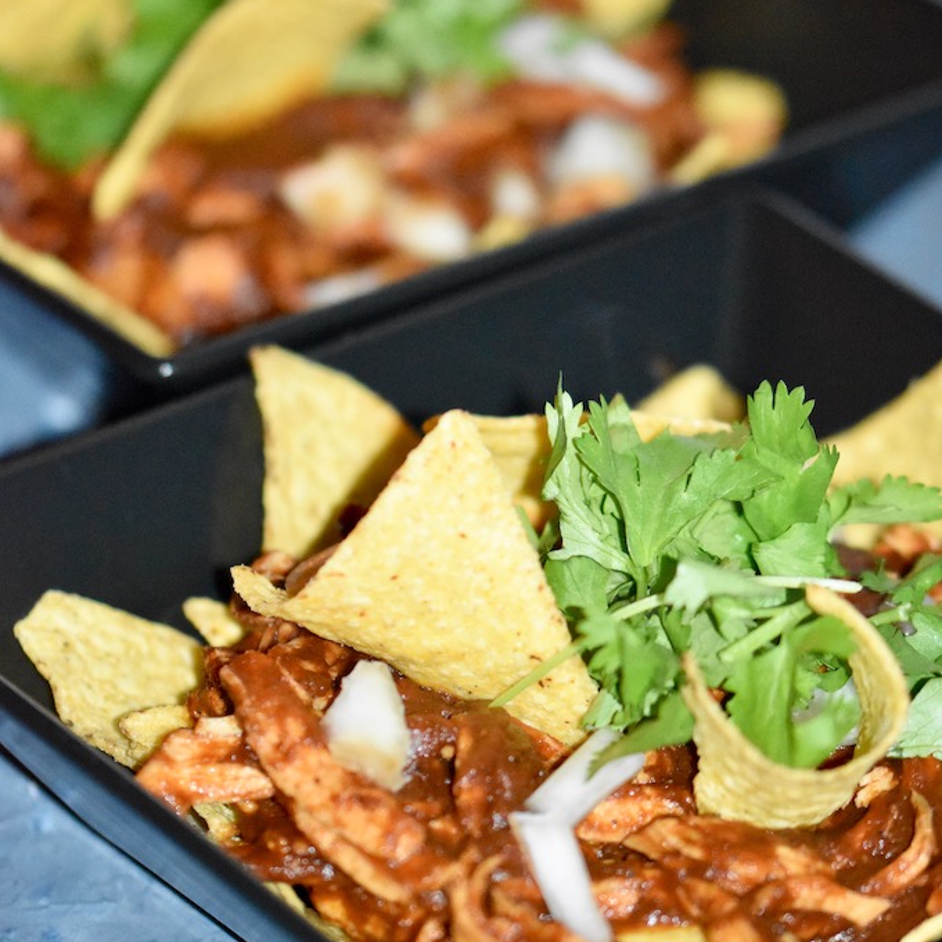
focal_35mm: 202
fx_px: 6208
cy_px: 452
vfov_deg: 8.7
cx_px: 472
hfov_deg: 8.7
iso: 5600
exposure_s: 1/60
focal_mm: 105
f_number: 3.2
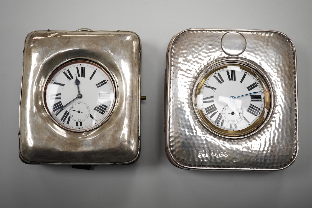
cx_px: 156
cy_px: 104
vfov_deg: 29.9
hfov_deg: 43.6
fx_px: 390
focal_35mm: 45
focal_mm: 30
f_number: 5.6
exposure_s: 1/640
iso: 2500
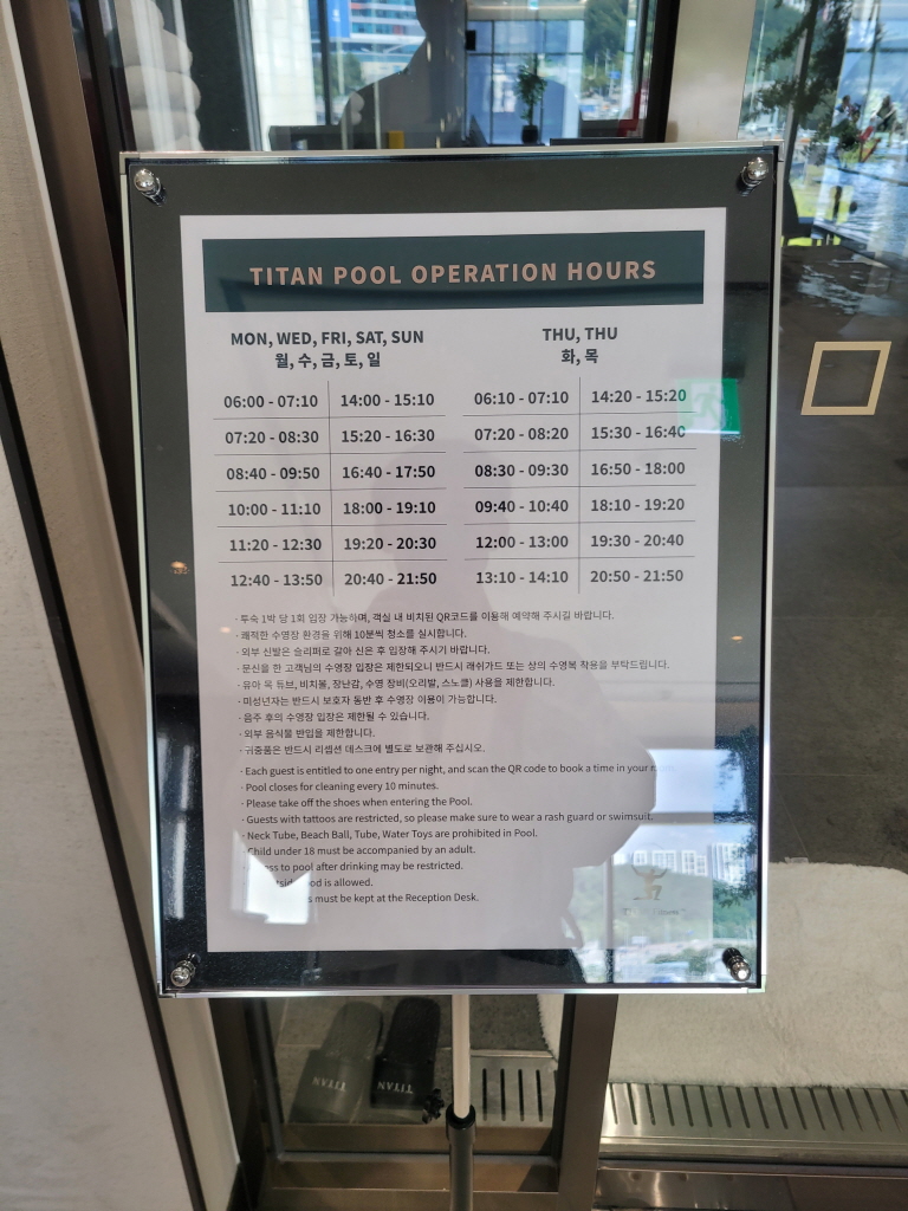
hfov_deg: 53.1
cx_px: 454
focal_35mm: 26
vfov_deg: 67.3
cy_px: 606
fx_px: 909
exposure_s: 1/120
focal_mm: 5.4
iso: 80
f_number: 1.8
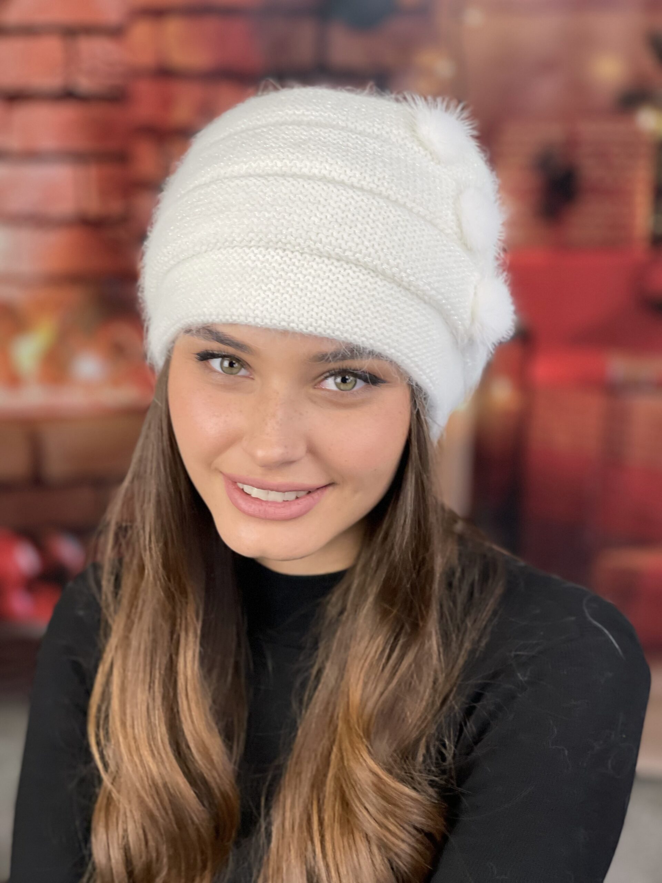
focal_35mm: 64
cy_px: 442
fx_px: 1632
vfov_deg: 30.3
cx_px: 331
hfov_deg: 22.9
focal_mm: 7.5
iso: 125
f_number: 2.2
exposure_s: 1/100
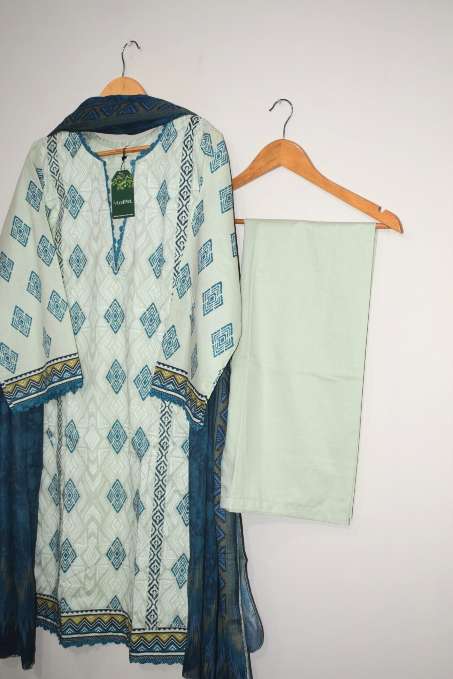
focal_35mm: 46
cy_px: 340
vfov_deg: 42.3
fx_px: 878
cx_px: 226
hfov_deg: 28.9
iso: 800
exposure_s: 1/100
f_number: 5.6
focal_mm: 31
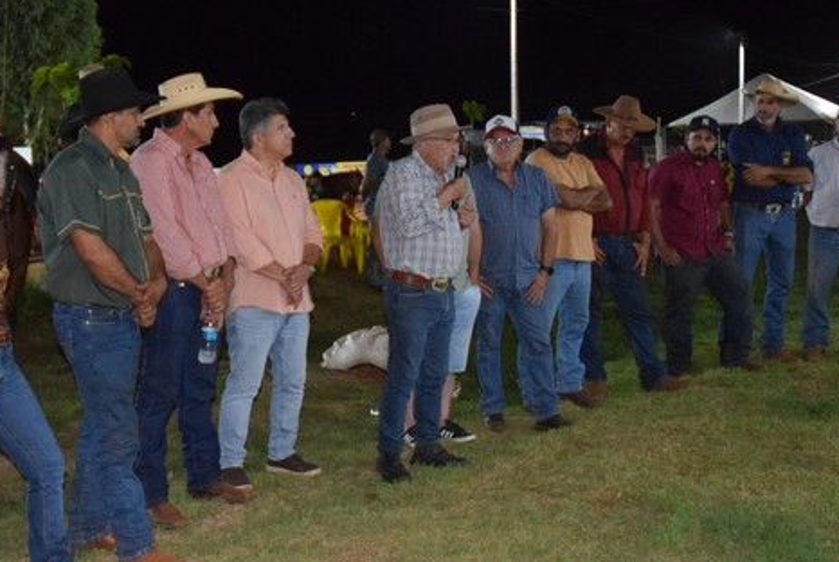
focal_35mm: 52
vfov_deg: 26.1
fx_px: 1213
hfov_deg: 38.0
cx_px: 349
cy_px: 259
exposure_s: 1/60
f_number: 3.5
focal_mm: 18
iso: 3200
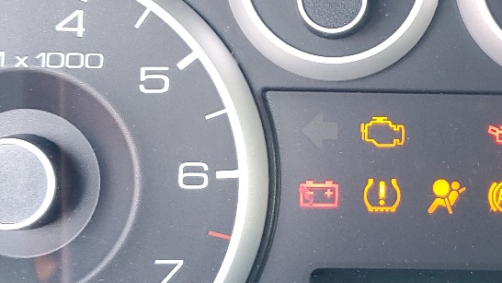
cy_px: 114
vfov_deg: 14.6
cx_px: 426
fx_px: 1105
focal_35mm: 83
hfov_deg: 25.0
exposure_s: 1/60.2
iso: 116
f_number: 1.5
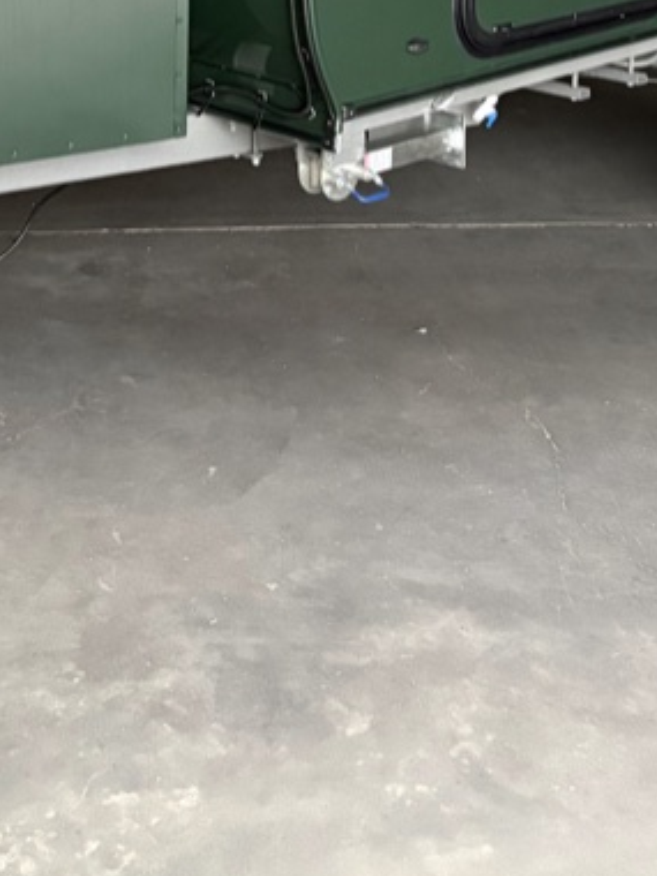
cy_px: -258
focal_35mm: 73
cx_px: 290
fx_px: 1847
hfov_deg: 20.2
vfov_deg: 23.6
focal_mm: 5.96
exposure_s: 1/30
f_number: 1.6
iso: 640
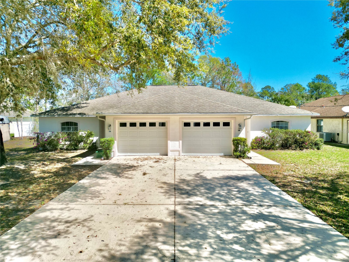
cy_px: 131
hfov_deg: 71.6
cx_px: 174
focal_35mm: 24
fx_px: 242
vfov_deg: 56.8
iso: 200
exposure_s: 1/4000
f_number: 1.7
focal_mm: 6.72
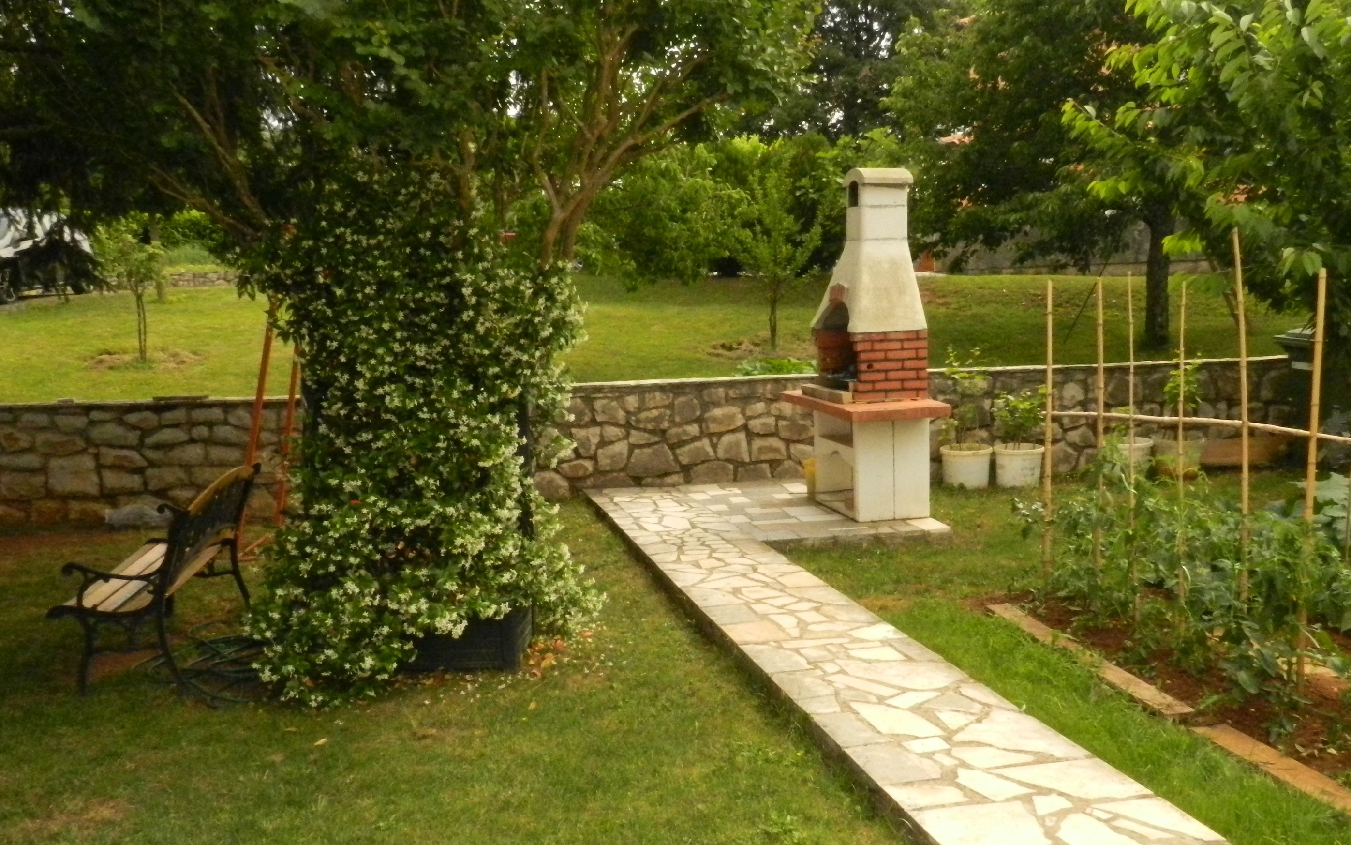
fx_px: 1252
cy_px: 490
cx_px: 675
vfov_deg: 37.2
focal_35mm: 34
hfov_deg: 56.7
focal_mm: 5.6
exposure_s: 1/1500
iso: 1600
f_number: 6.3
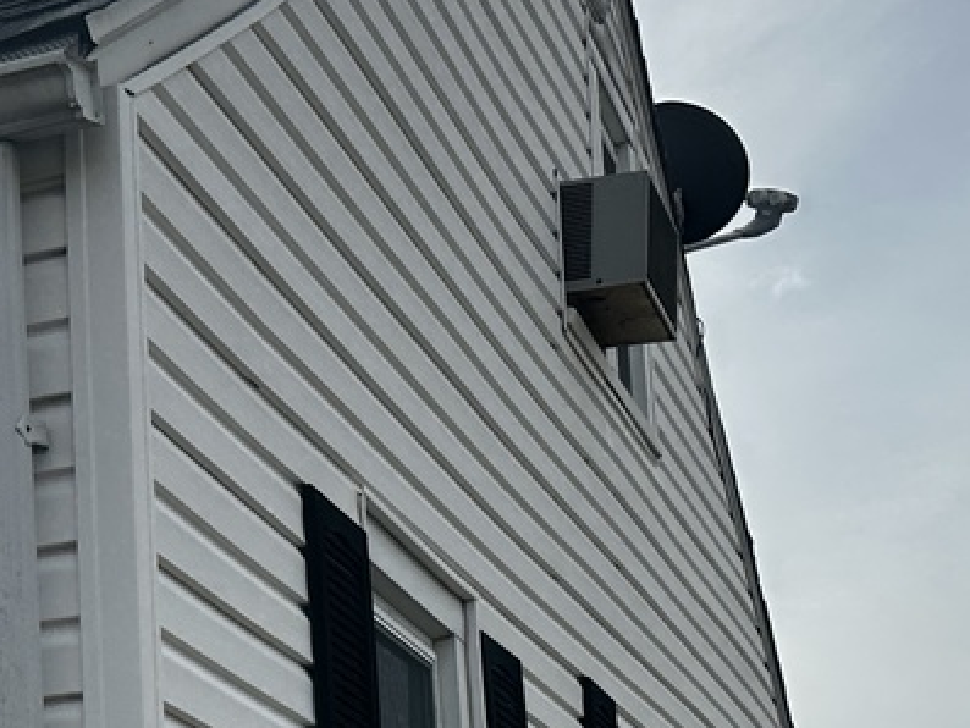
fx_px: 2439
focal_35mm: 87
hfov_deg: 21.7
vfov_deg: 16.3
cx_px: 0
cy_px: 882
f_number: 1.78
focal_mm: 6.86
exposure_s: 1/6623
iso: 80
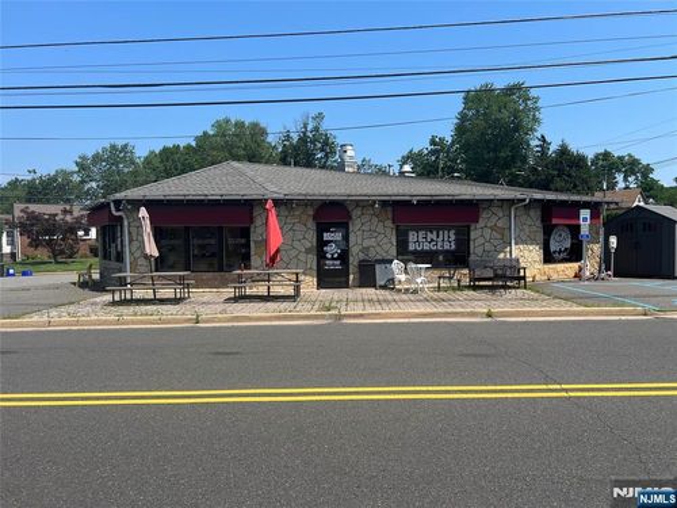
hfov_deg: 67.3
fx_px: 508
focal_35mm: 26
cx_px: 338
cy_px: 254
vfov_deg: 53.1
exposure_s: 1/3704
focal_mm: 5.7
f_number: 1.5
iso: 50
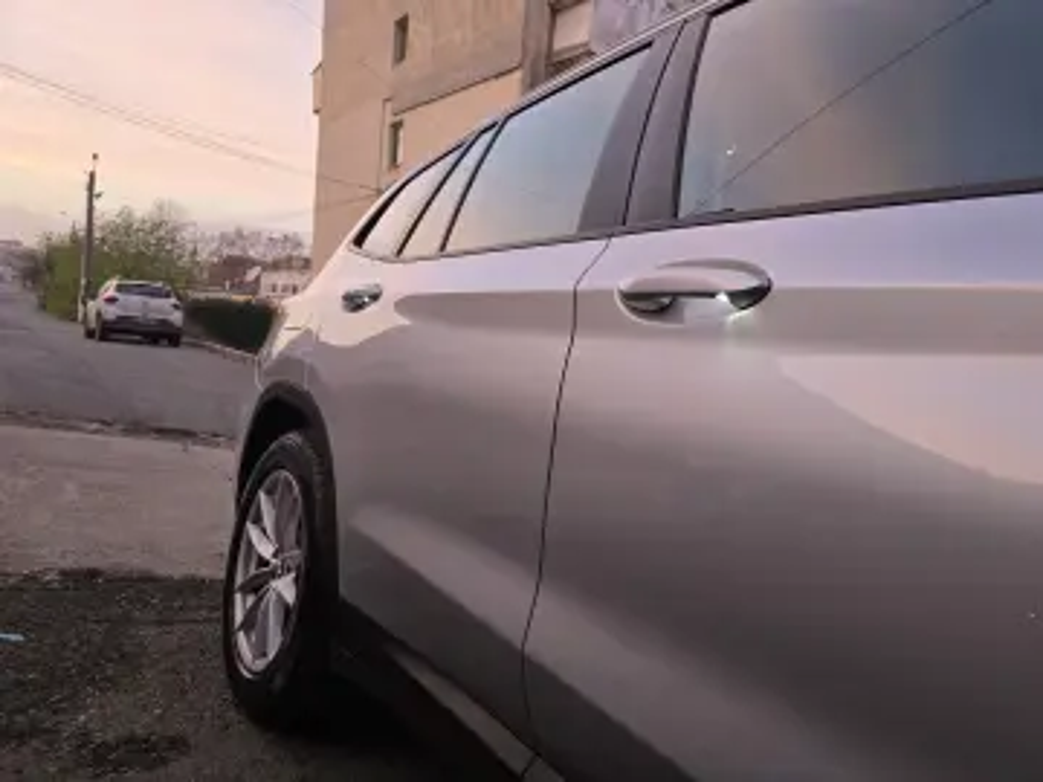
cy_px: 391
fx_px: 693
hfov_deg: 73.9
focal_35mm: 23
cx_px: 522
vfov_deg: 58.9
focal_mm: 6.3
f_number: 1.7
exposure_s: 1/100
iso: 200
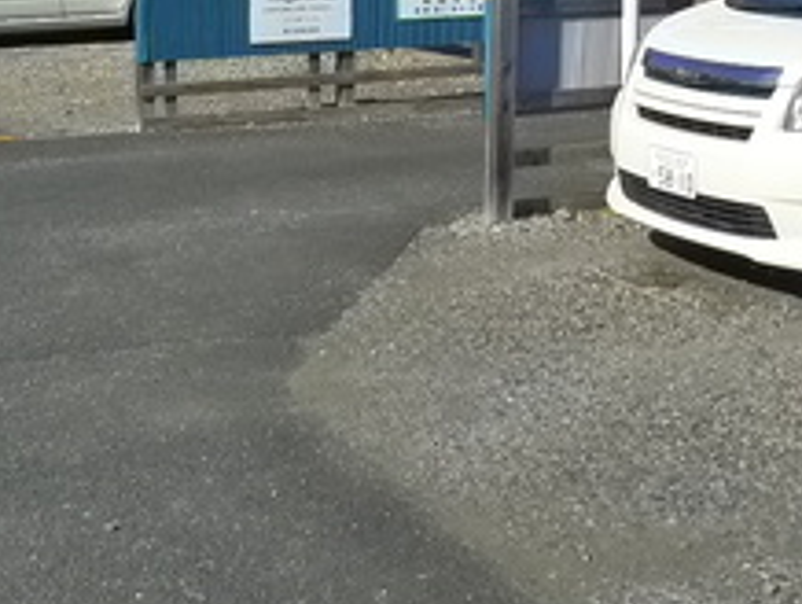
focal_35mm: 77
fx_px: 1786
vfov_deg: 17.9
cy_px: -186
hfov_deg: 25.2
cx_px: 500
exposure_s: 1/800
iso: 400
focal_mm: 5.1
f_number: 4
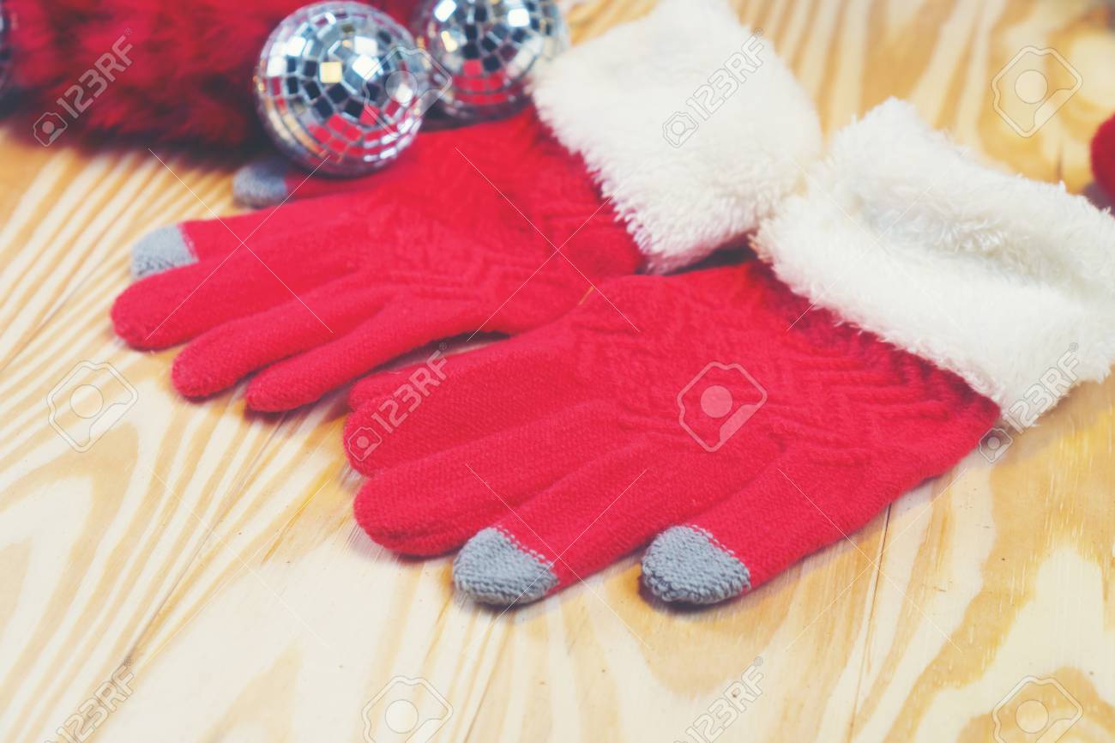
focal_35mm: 52
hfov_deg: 37.9
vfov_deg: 25.7
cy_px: 372
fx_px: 1626
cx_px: 558
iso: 160
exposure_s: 1/60
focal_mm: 35
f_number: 4
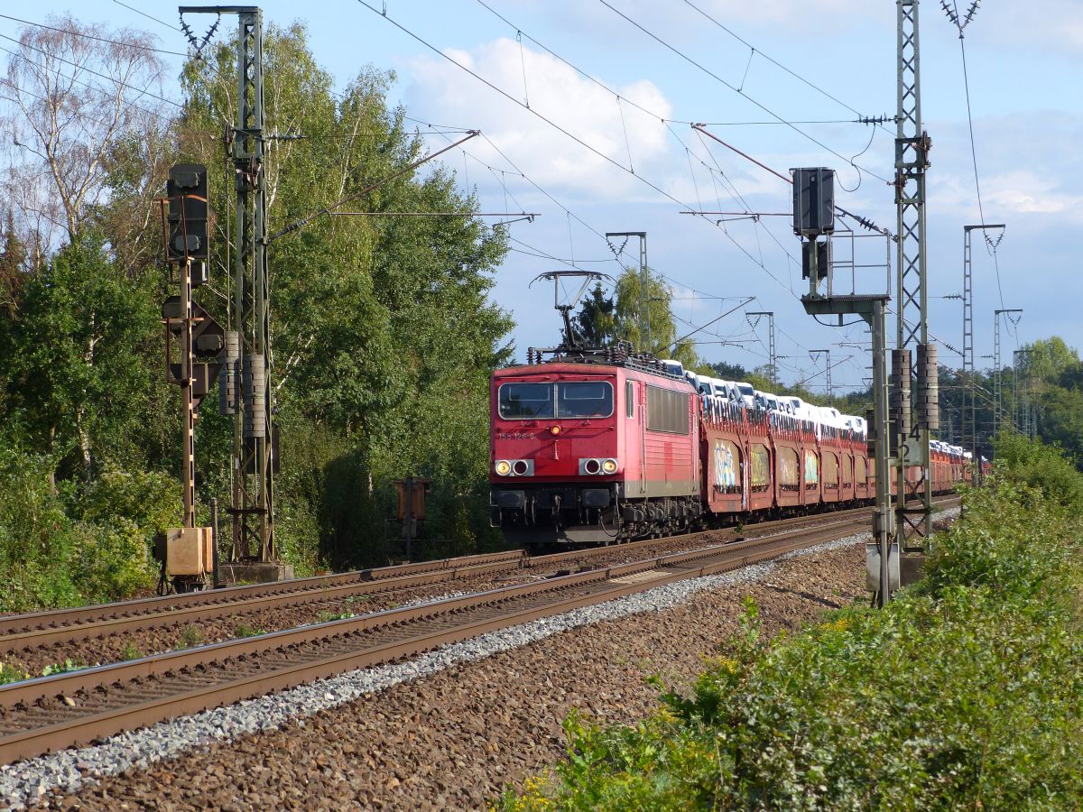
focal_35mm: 133
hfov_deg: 14.8
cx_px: 542
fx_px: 4161
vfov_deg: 11.1
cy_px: 406
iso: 100
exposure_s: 1/500
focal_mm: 23.9
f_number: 4
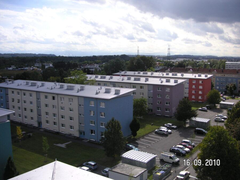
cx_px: 120
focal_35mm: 37
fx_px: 257
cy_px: 90
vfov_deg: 38.7
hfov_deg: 50.1
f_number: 6.7
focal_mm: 6.1
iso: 50
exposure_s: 1/250
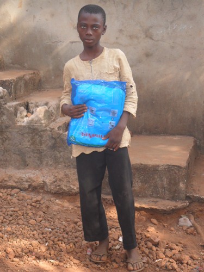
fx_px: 581
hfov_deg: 19.9
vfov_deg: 26.3
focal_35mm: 74
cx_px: 102
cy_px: 136
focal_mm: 13.2
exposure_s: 1/60
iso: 120
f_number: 3.9
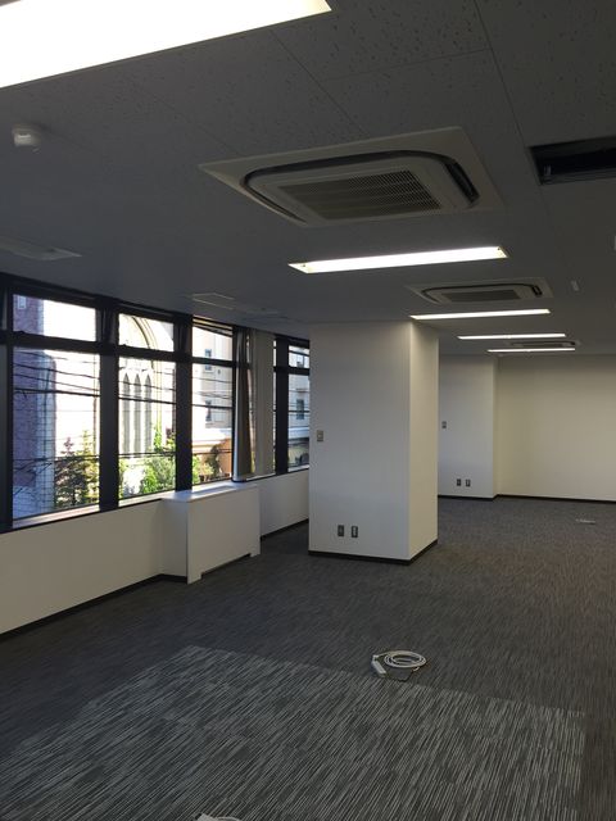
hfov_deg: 48.2
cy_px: 410
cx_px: 308
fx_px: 688
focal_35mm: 29
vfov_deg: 61.7
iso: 40
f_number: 2.2
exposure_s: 1/120
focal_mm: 4.15
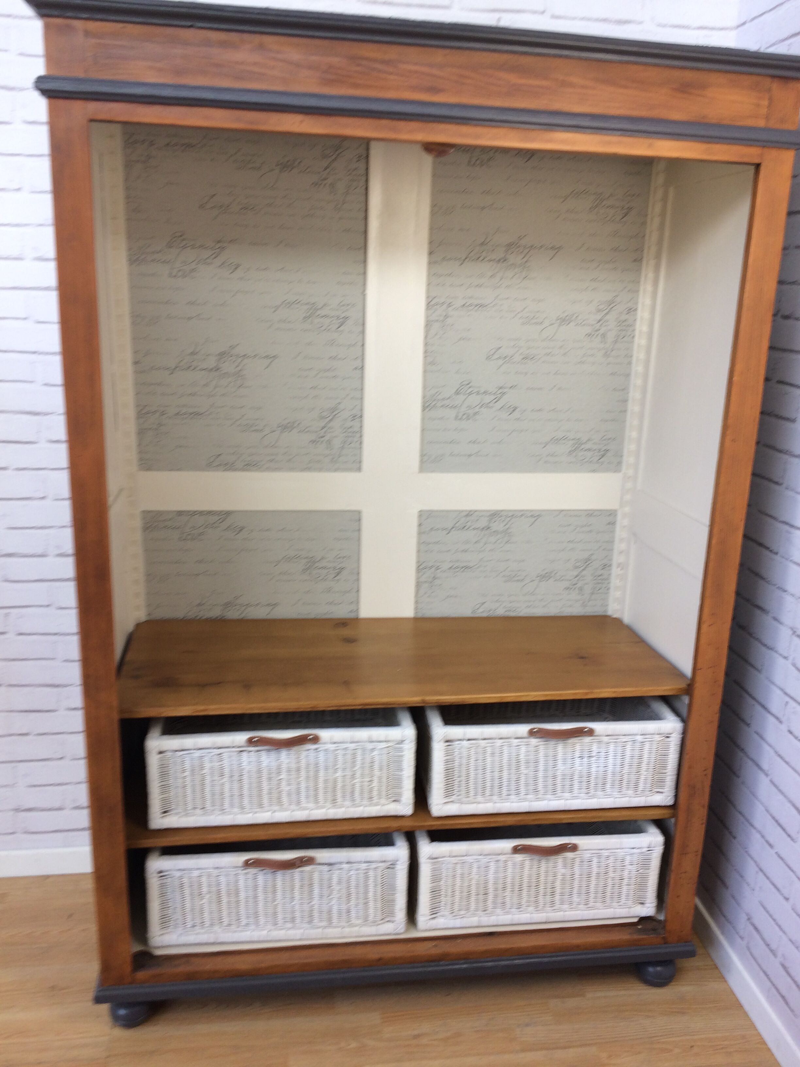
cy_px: 534
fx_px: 894
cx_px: 400
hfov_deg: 48.2
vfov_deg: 61.7
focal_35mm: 29
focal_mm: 4.15
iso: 40
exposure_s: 1/33
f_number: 2.2
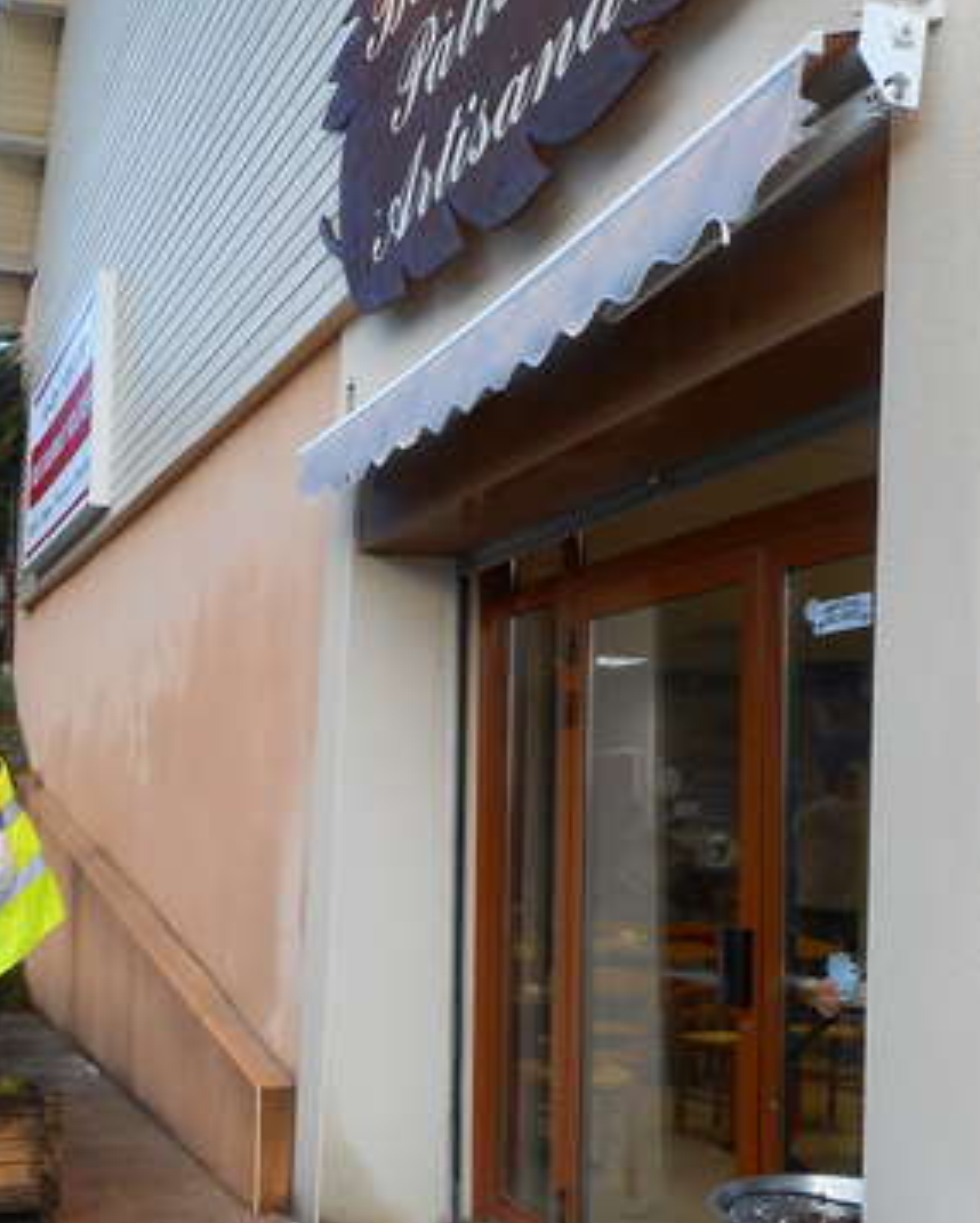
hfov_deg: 35.7
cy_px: 761
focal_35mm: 41
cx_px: 250
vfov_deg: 44.4
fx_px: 1485
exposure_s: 1/30
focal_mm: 4.5
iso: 80
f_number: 3.7
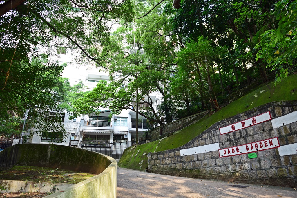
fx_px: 198
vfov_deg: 53.2
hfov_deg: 73.7
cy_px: 99
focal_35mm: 24
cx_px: 148
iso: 100
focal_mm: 24
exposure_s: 1/60
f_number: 4
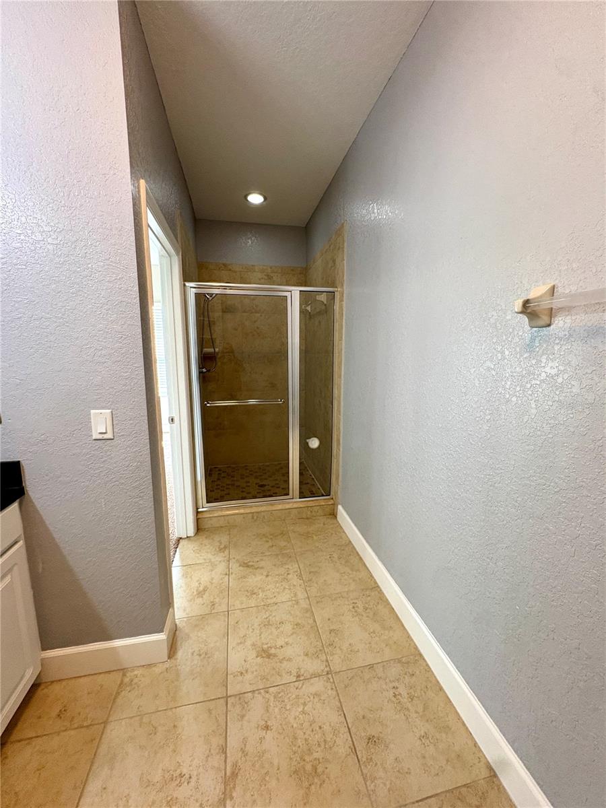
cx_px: 303
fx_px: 327
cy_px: 404
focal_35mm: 14
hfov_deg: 85.7
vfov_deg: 102.1
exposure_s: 1/60
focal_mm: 2.22
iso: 250
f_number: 2.2
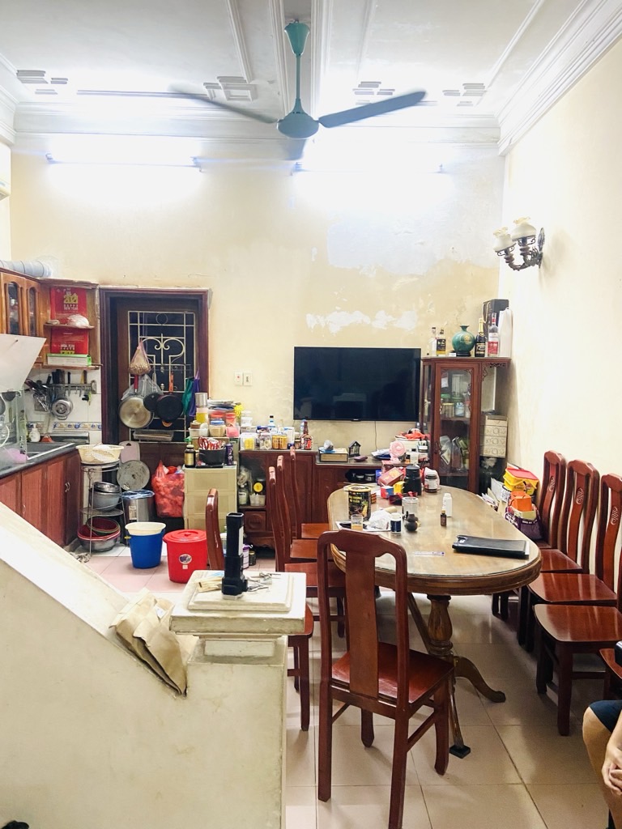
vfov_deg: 67.3
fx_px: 623
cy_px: 414
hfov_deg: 53.1
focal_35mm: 26
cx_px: 311
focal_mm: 4.25
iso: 160
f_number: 1.8
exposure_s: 1/50
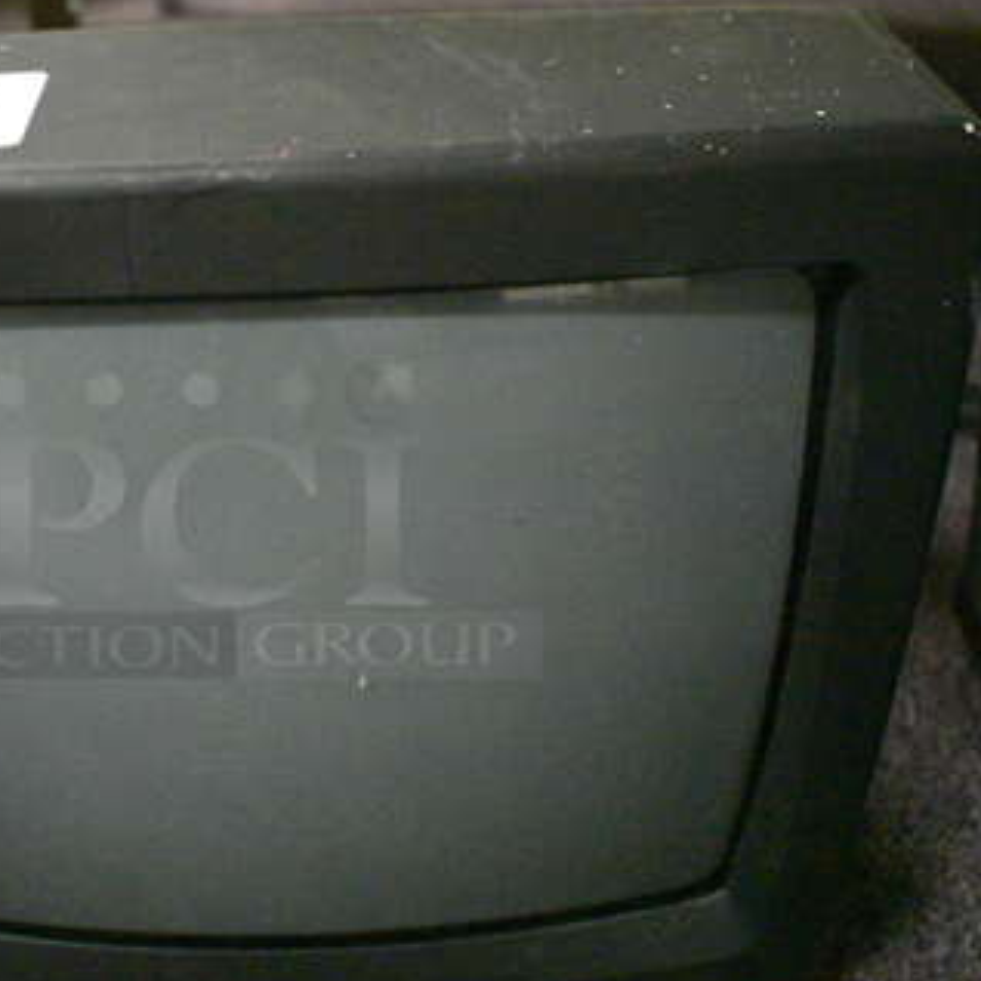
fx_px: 1571
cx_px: 201
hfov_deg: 33.7
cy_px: 515
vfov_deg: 34.7
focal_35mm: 49
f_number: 3.5
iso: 12800
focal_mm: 20
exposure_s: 1/125
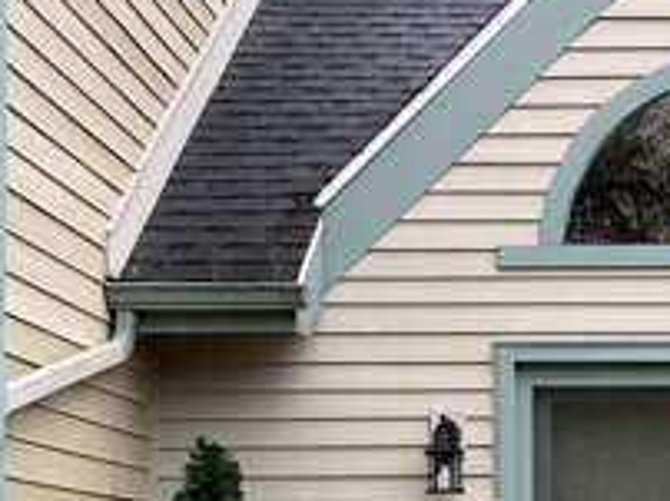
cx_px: 682
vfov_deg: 16.3
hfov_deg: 21.4
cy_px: 537
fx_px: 1701
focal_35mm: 88
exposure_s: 1/676
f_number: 1.6
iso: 50
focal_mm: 5.1
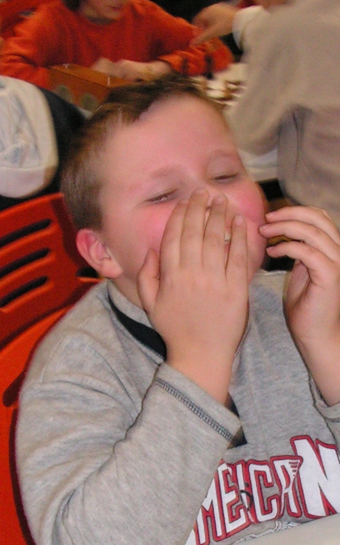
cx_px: 208
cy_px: 392
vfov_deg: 21.3
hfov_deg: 13.5
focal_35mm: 97
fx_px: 1439
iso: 200
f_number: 3.2
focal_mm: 7.4
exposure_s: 1/40
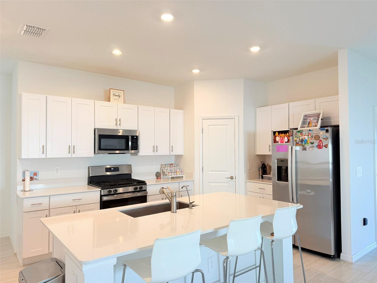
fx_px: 261
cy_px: 142
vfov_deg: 56.8
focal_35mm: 24
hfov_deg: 71.6
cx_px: 188
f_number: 1.78
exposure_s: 1/120
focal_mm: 6.76
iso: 100
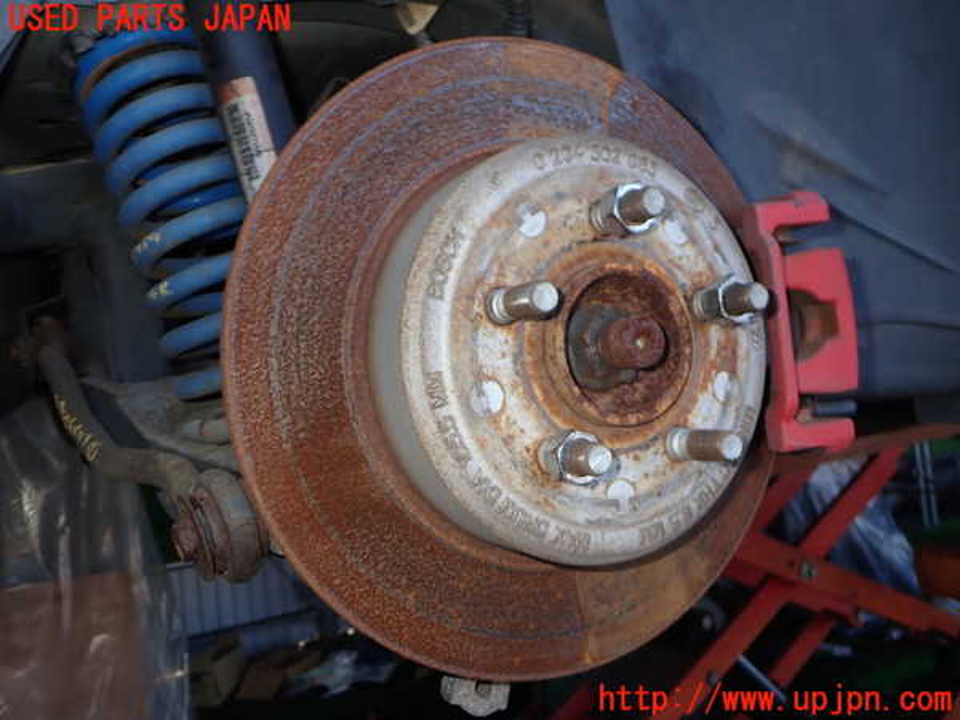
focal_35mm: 30
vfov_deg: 46.8
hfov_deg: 60.0
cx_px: 480
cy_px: 360
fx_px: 832
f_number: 6.3
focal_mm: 5.4
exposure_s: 1/30
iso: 100
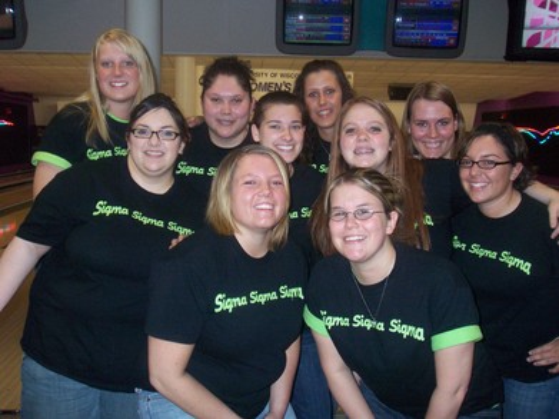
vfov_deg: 36.8
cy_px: 210
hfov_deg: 47.9
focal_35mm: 39
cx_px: 280
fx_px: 630
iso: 200
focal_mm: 6.4
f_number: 3.9
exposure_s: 1/60
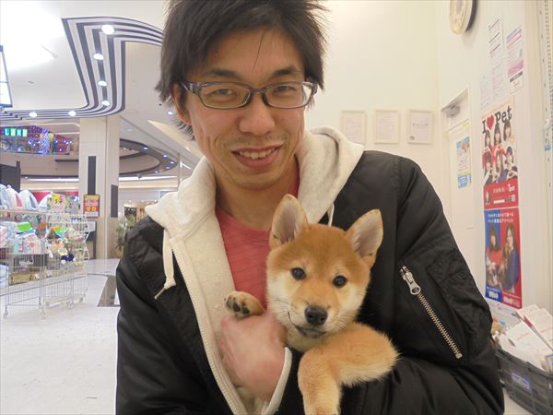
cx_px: 276
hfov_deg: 67.3
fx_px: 415
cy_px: 208
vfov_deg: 53.1
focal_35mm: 26
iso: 100
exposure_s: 1/30
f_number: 3.5
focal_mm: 4.6
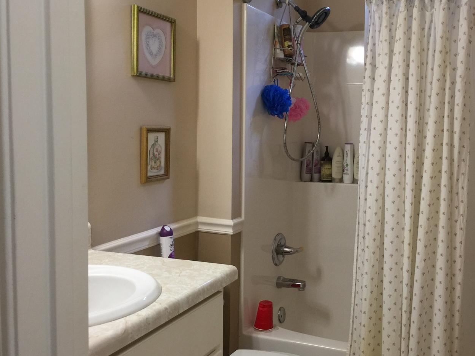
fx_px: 521
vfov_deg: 37.7
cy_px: 166
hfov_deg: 48.4
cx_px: 304
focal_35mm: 38
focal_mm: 4.15
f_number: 2.2
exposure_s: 1/15
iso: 50
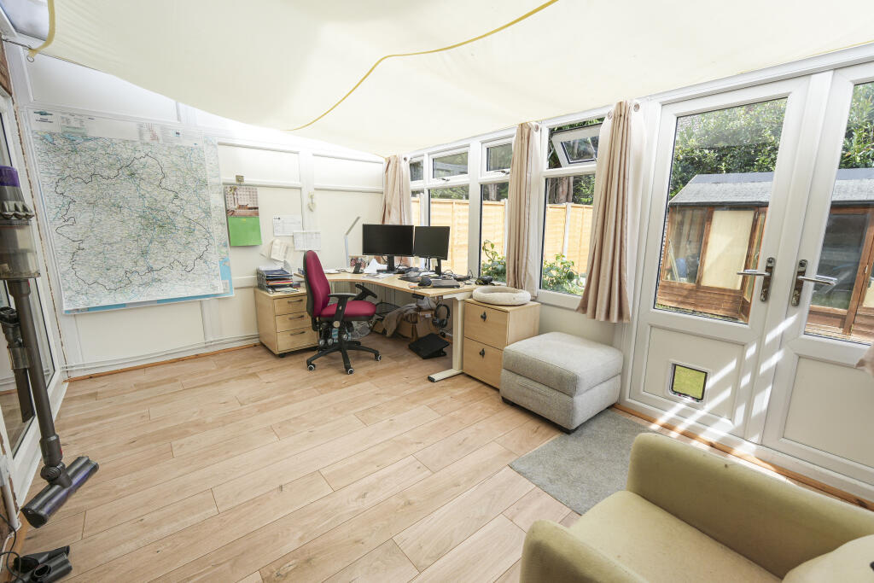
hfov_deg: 100.4
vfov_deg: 77.3
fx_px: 364
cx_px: 437
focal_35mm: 15
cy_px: 292
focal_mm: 10
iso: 100
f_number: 4
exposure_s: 1/160
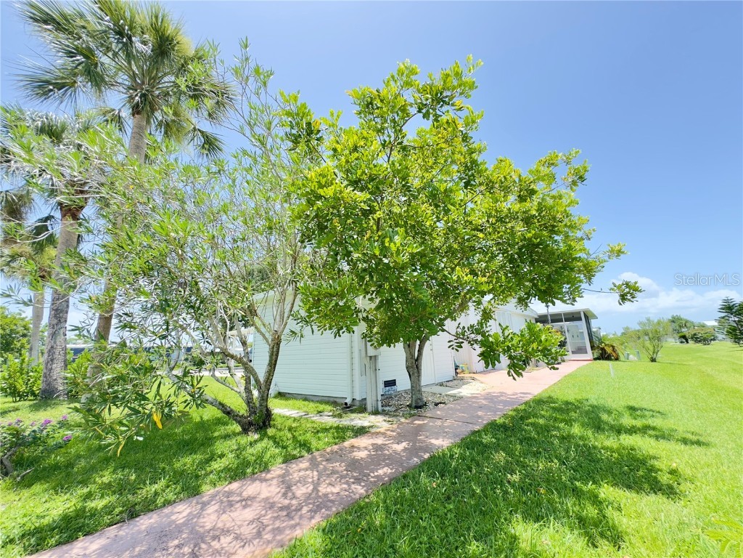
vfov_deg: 85.7
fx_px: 300
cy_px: 279
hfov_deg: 102.1
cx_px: 372
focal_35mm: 14
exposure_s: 1/255
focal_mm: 2.22
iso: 40
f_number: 2.2
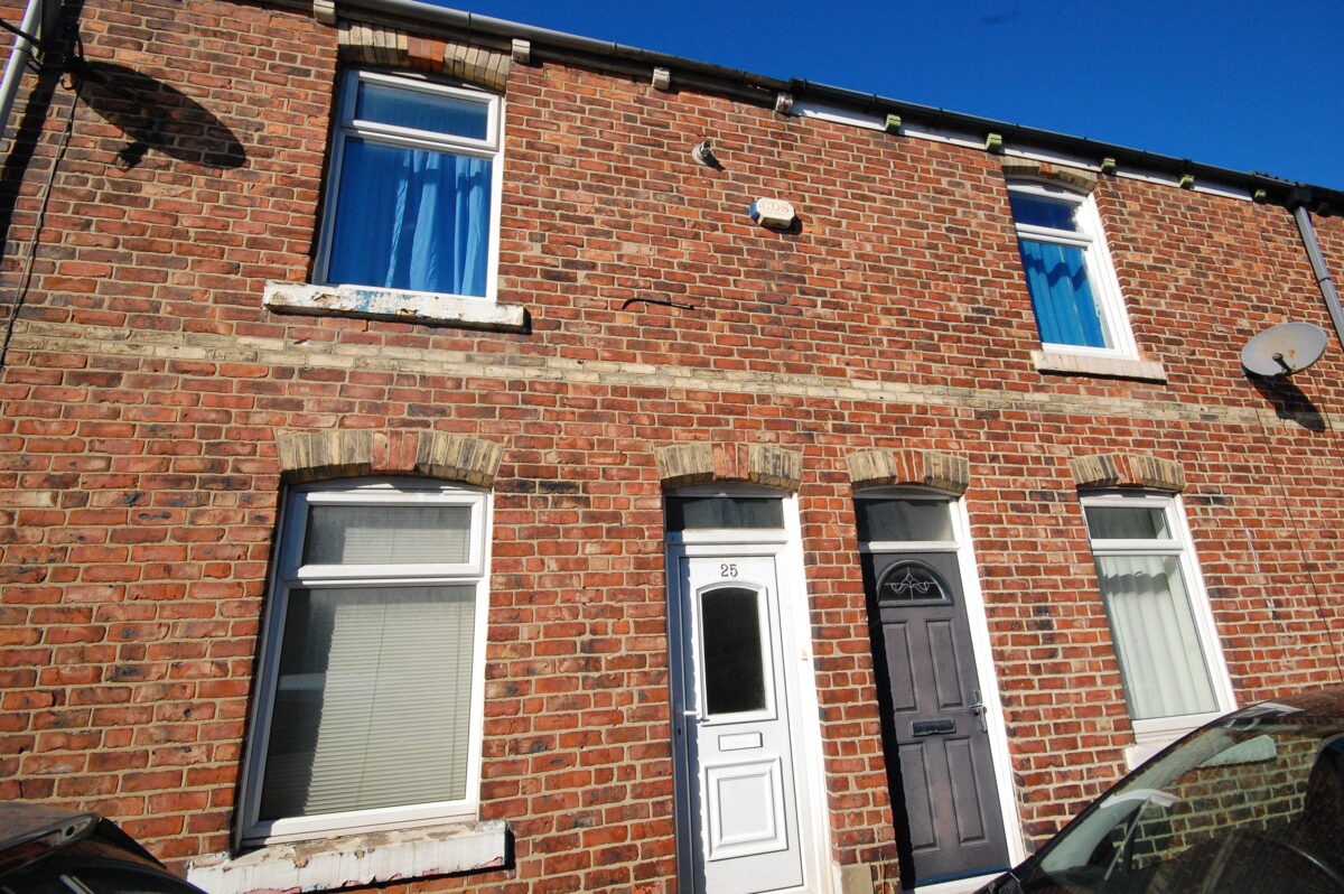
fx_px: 643
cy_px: 447
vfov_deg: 69.6
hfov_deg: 92.5
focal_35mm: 17
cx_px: 672
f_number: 14
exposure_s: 1/800
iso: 800
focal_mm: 11.5
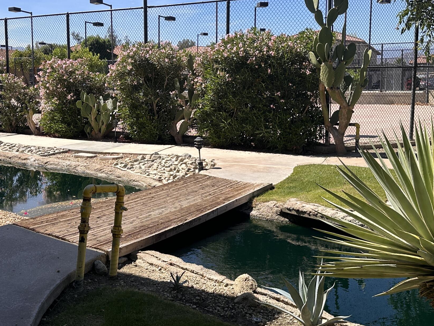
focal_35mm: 44
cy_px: 138
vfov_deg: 32.8
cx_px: 176
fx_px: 552
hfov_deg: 42.8
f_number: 1.78
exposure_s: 1/4348
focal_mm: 6.86
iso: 80
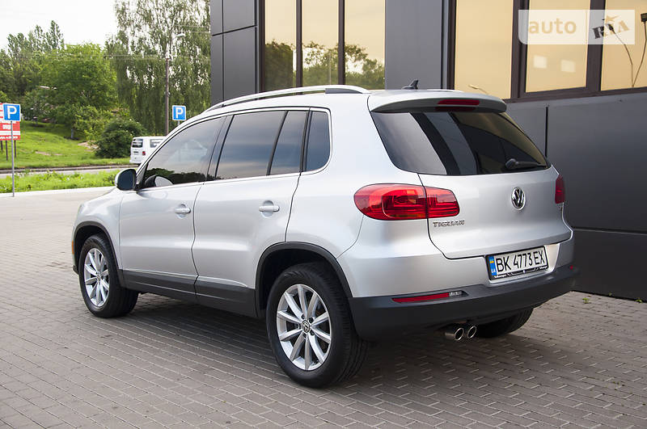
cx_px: 324
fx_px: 754
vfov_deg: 31.8
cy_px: 214
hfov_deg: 46.5
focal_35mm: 42
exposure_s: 1/250
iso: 100
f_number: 5.6
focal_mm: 28
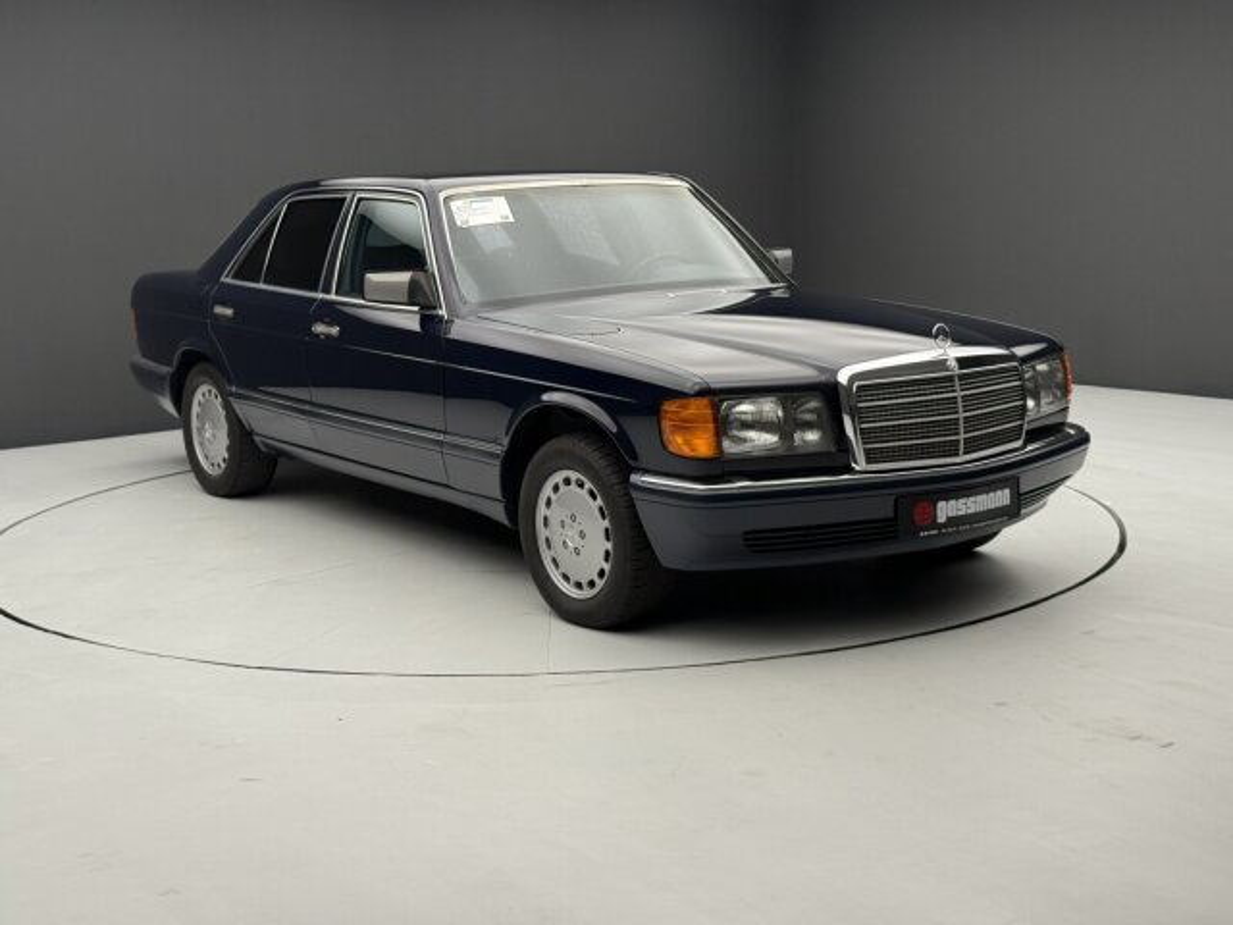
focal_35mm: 48
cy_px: 462
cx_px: 616
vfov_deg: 30.3
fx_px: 1710
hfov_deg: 39.7
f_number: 1.78
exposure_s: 1/74
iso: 100
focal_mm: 6.76
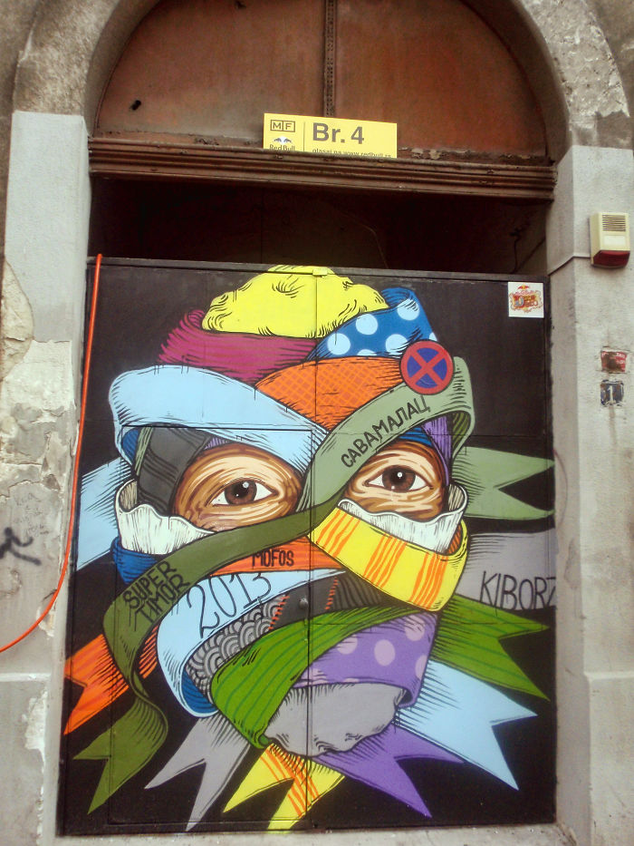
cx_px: 317
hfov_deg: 38.7
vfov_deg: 50.1
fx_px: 903
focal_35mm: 37
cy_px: 423
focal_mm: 6.6
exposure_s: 1/200
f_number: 3.5
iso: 250
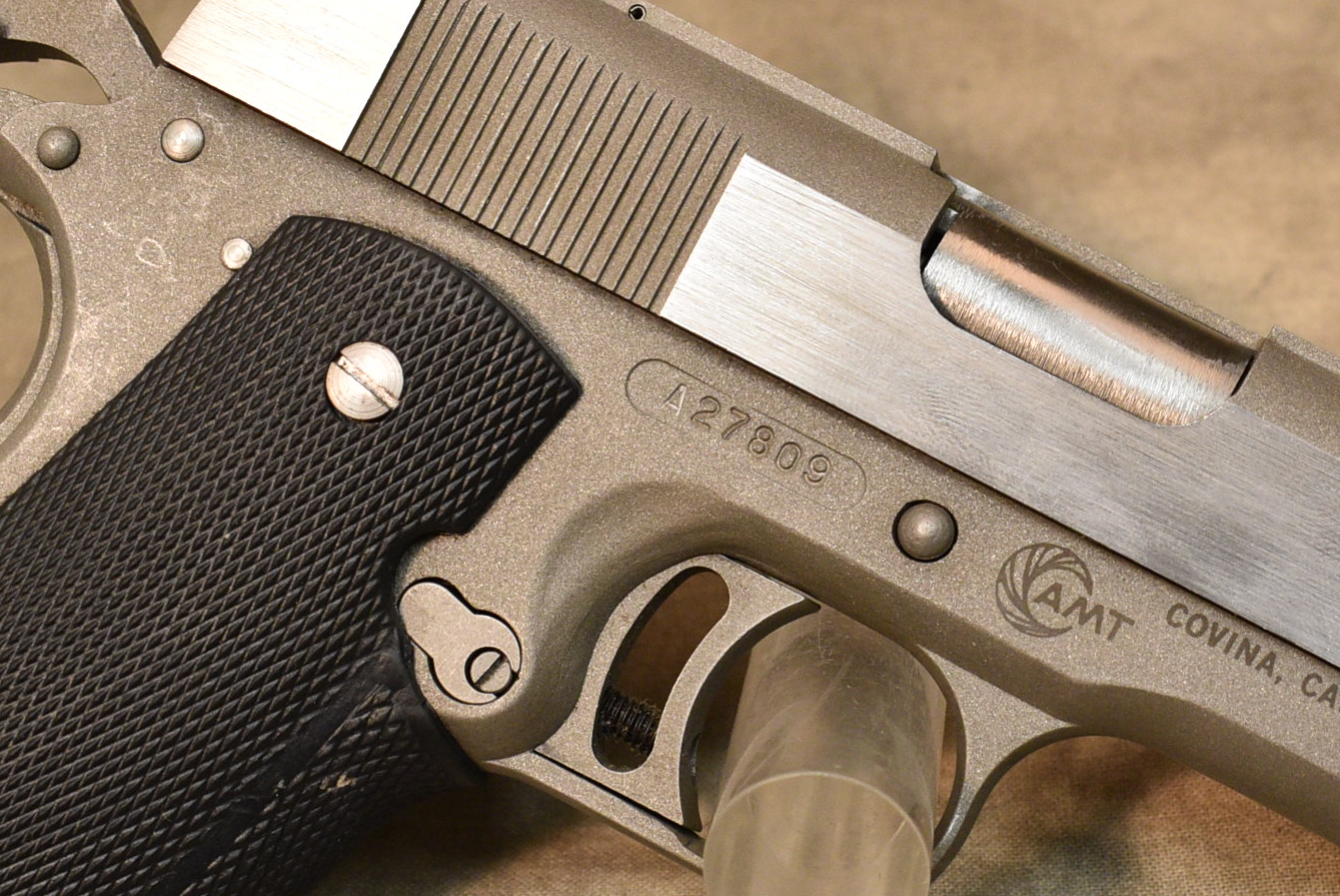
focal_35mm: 77
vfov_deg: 17.7
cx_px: 838
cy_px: 627
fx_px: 2873
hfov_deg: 26.2
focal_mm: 23
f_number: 5.6
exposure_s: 1/60
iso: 800
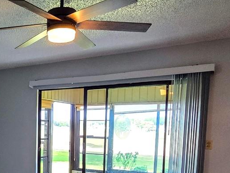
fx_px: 266
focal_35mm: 40
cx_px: 15
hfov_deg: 42.2
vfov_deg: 33.9
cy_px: 157
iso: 80
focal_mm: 2.2
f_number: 2.2
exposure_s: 1/60
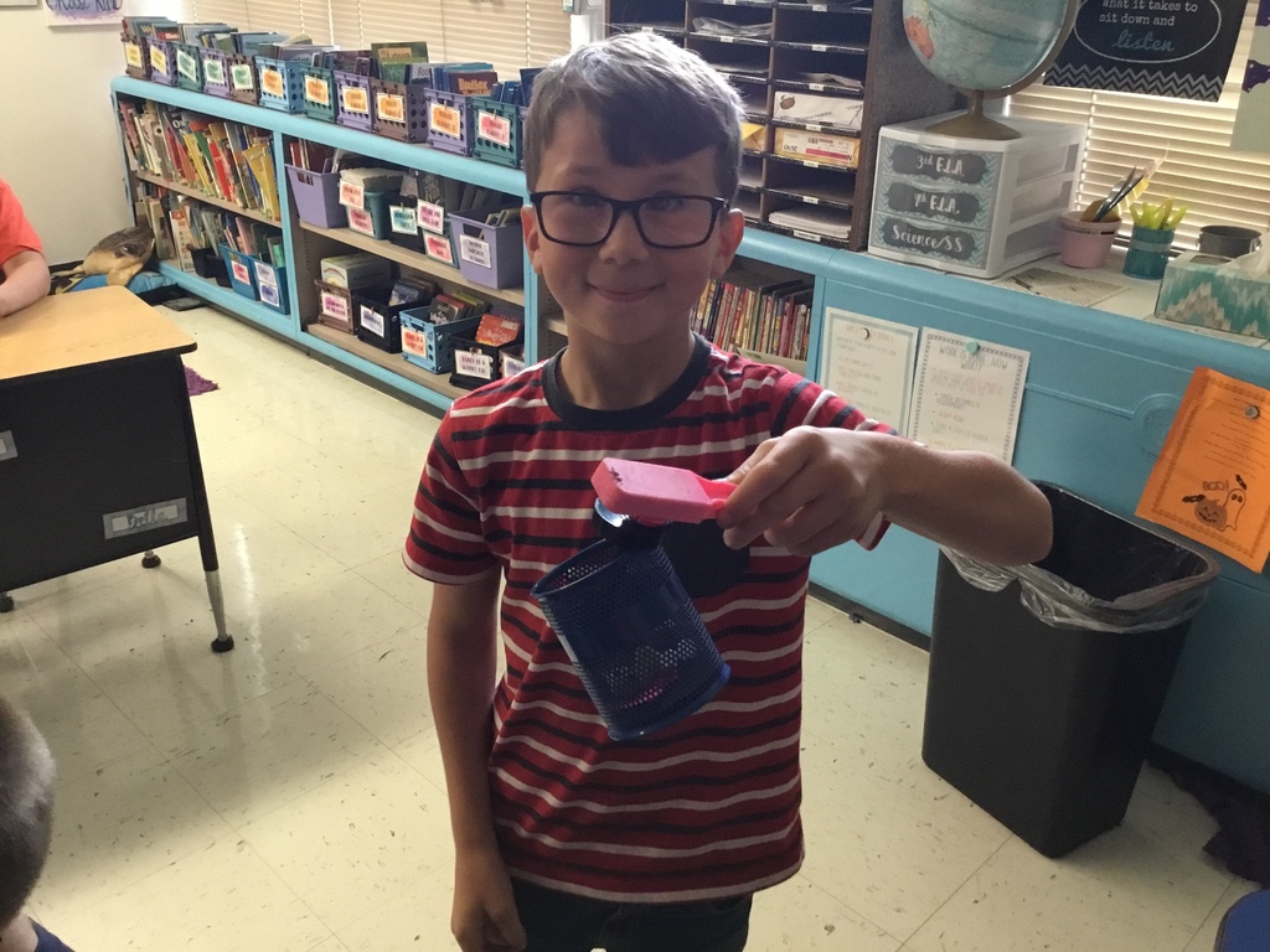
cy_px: 476
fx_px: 1137
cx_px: 635
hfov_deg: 58.4
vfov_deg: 45.4
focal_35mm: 31
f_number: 2.4
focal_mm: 3.3
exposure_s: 1/30
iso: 200
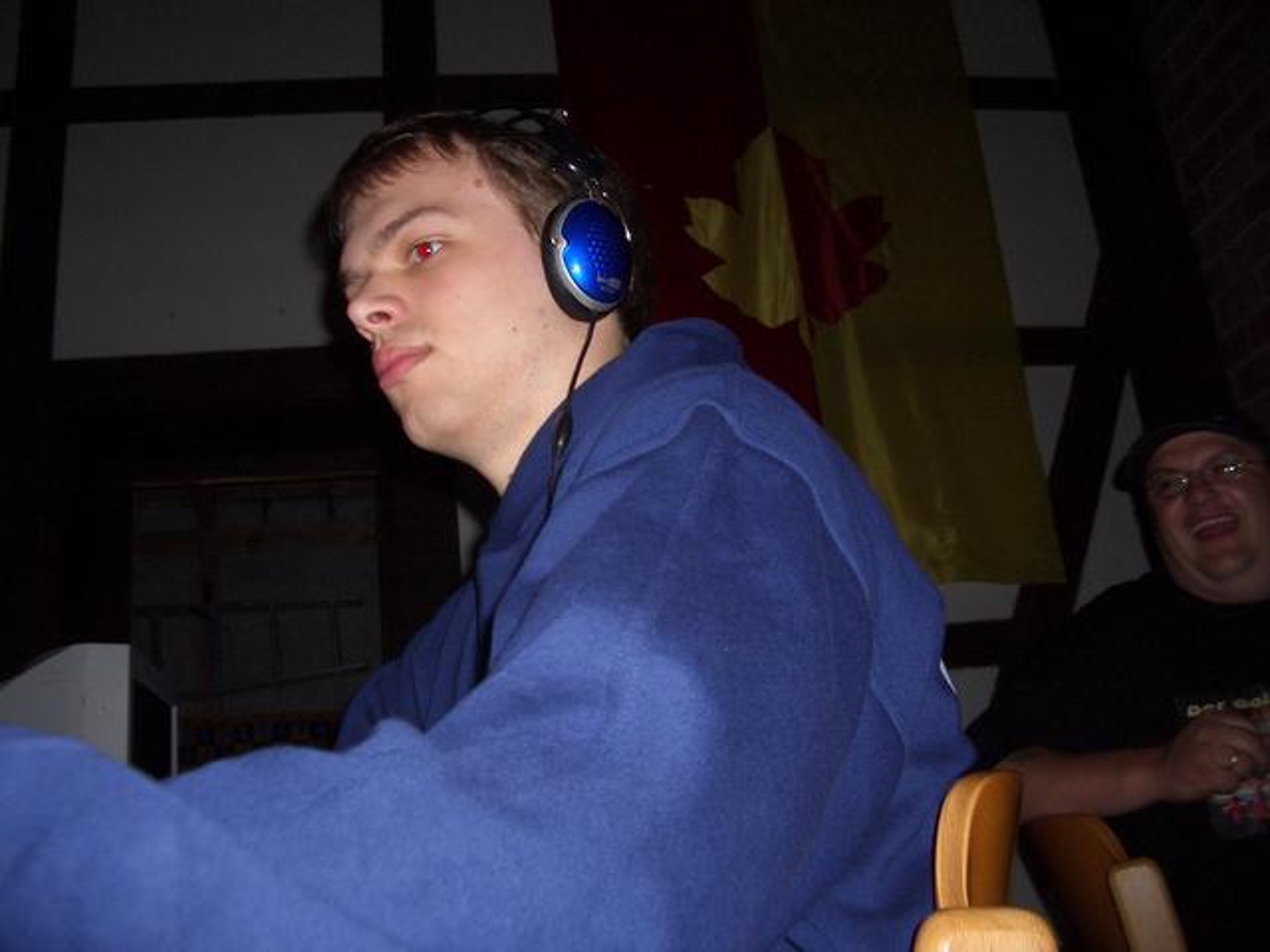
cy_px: 476
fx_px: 1284
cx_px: 635
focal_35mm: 35
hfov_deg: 52.6
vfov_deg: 40.7
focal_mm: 5.8
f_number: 2.6
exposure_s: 1/40
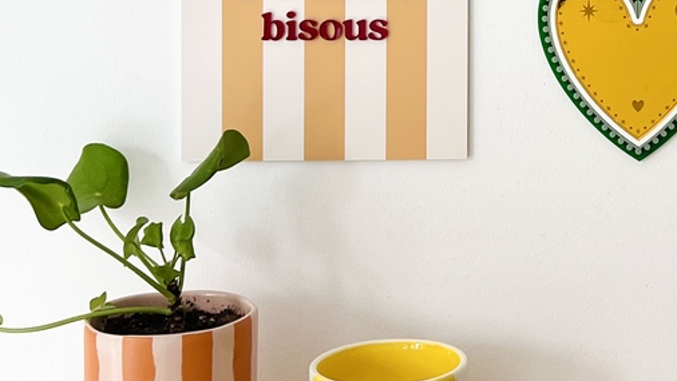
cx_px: 684
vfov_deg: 13.9
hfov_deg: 24.1
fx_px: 1508
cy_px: -93
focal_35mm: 84
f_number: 1.5
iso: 100
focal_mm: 5.7
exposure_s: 1/121
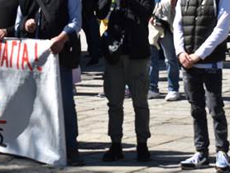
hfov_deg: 11.3
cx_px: 98
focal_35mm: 174
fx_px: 1157
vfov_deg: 8.5
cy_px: 10
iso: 100
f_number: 8
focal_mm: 42
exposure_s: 1/250
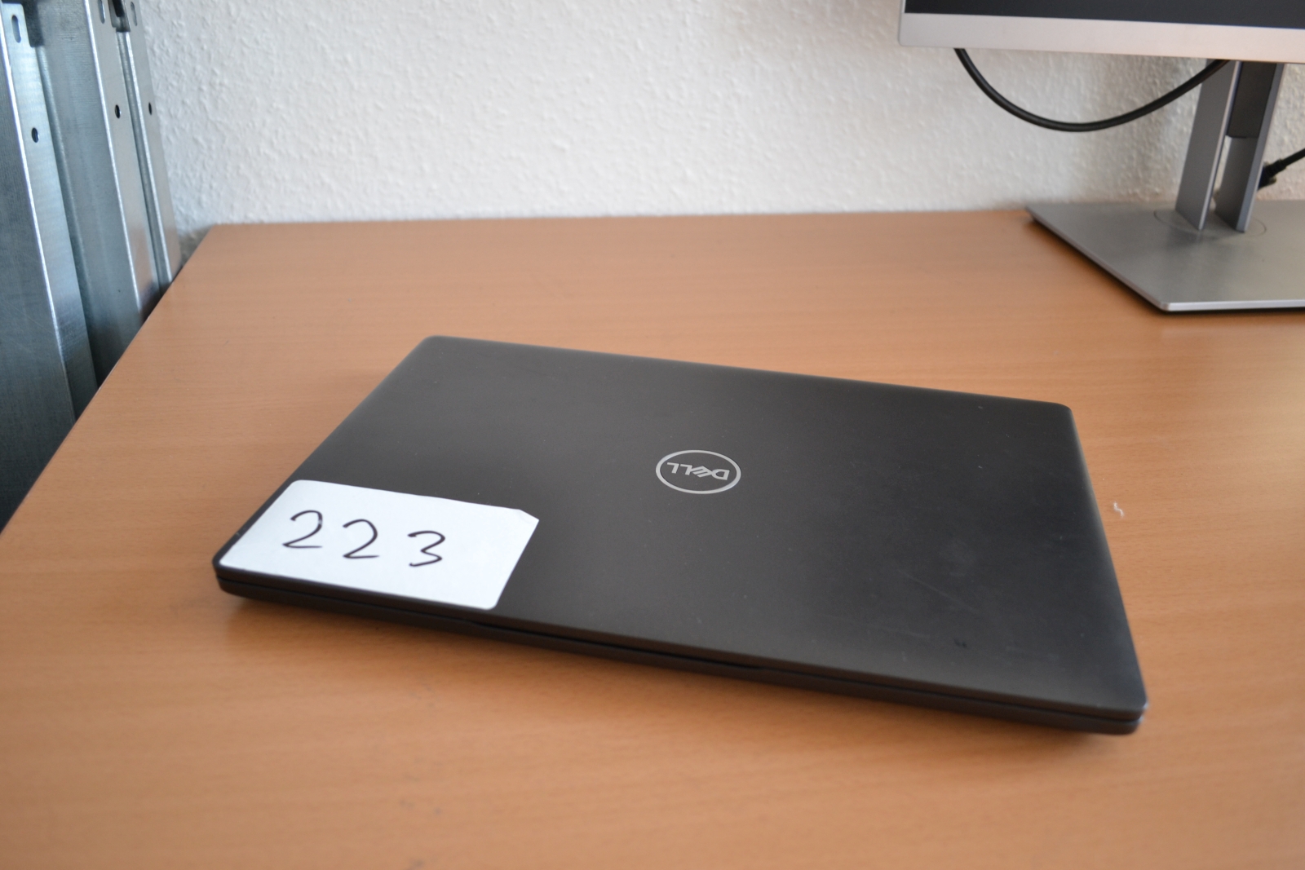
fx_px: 1088
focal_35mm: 30
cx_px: 652
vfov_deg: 43.6
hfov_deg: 61.9
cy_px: 435
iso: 400
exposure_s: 1/60
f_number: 3.8
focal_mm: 20
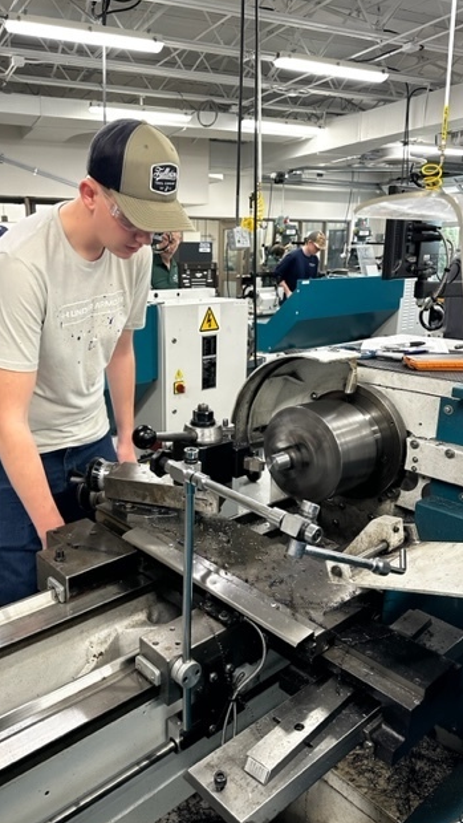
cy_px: 410
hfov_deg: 42.7
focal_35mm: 27
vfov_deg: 69.9
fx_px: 589
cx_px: 190
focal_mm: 6.86
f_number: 1.78
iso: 200
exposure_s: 1/120
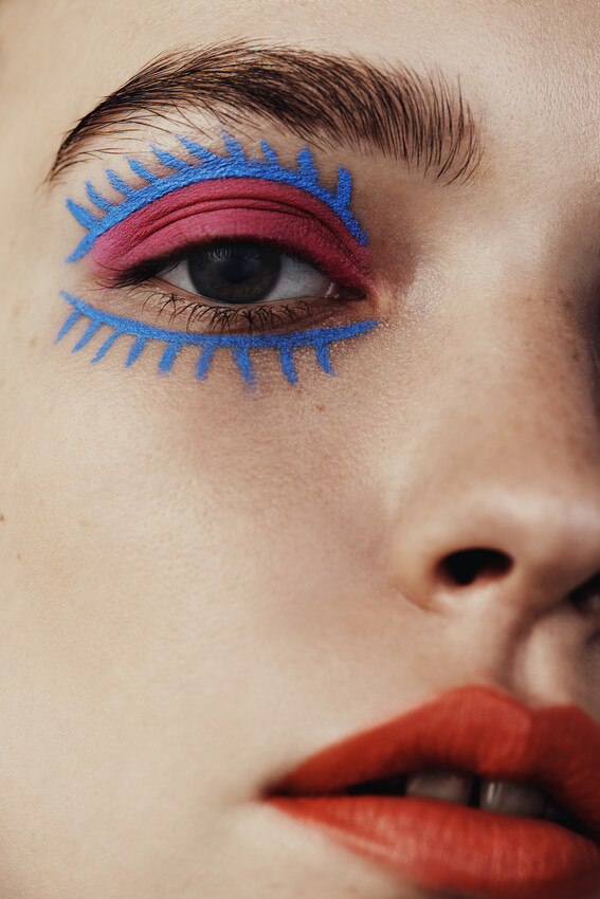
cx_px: 300
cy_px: 450
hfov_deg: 13.0
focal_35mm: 105
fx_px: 2624
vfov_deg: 19.5
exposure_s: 1/200
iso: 160
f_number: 8
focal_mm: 105
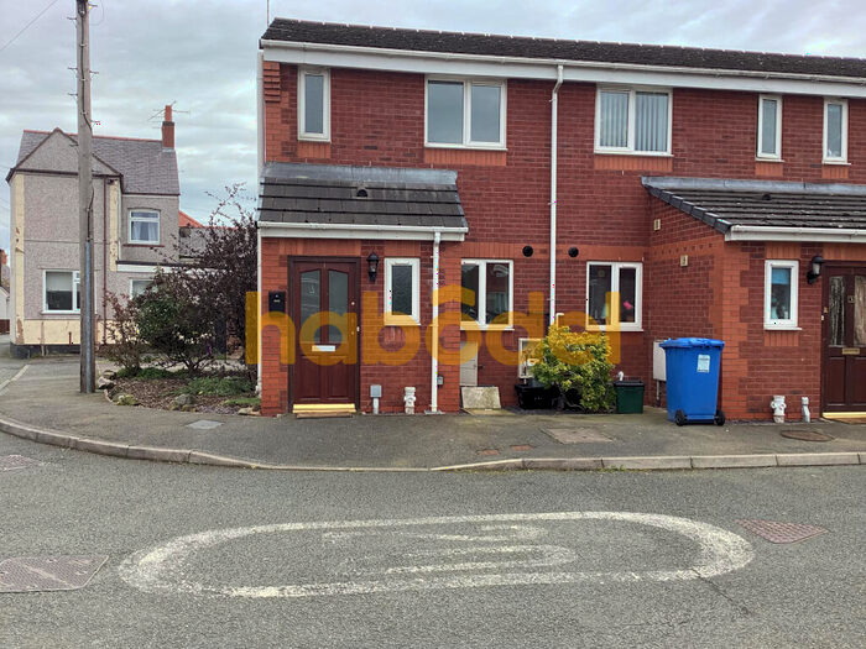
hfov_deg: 58.4
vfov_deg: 45.4
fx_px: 776
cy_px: 324
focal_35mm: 31
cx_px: 433
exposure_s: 1/443
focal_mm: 3.3
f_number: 2.4
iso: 25
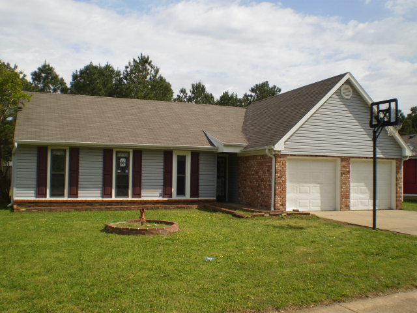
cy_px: 156
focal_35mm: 36
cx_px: 208
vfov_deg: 39.7
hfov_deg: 51.4
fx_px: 434
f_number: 4.6
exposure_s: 1/1000
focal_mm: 6.3
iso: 64
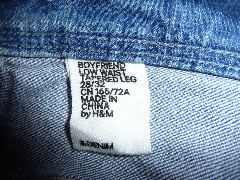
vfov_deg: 49.8
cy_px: 90
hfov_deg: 63.4
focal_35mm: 28
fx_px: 194
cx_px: 120
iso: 100
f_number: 3.3
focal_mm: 4.7
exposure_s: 1/30
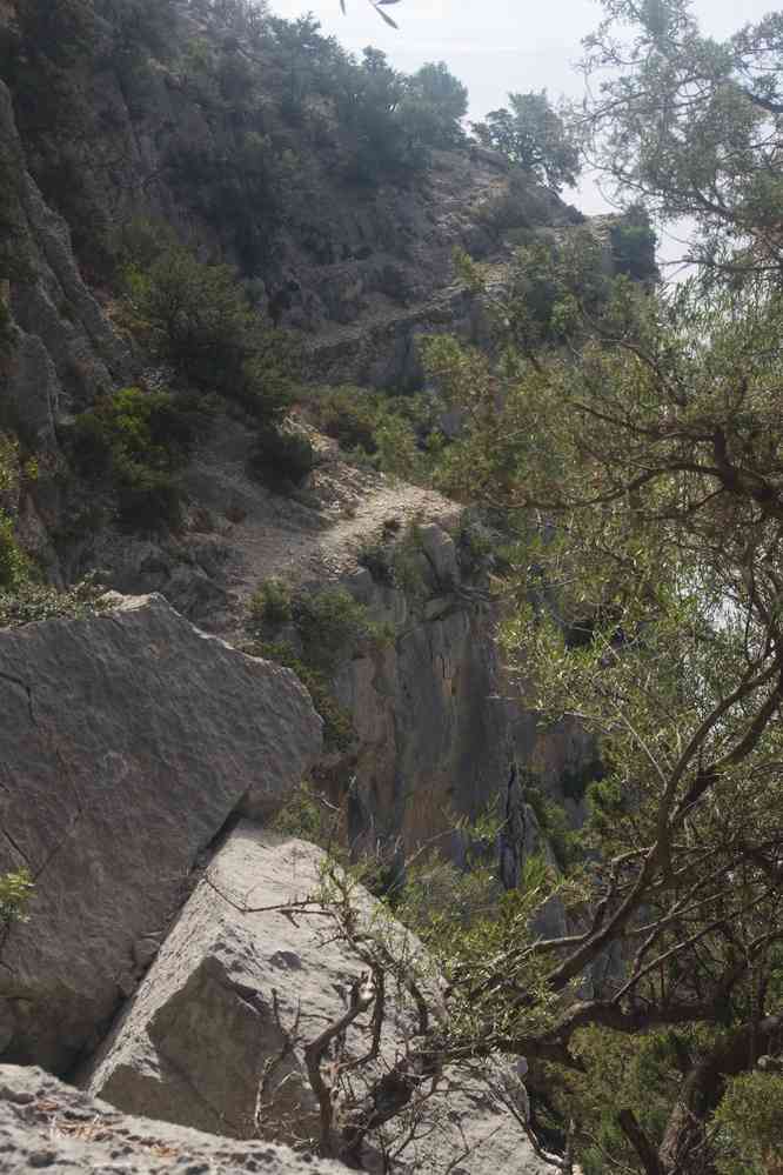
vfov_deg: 31.2
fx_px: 2104
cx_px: 392
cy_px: 588
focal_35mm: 64
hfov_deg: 21.1
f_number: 11
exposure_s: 1/80
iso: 200
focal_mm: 43
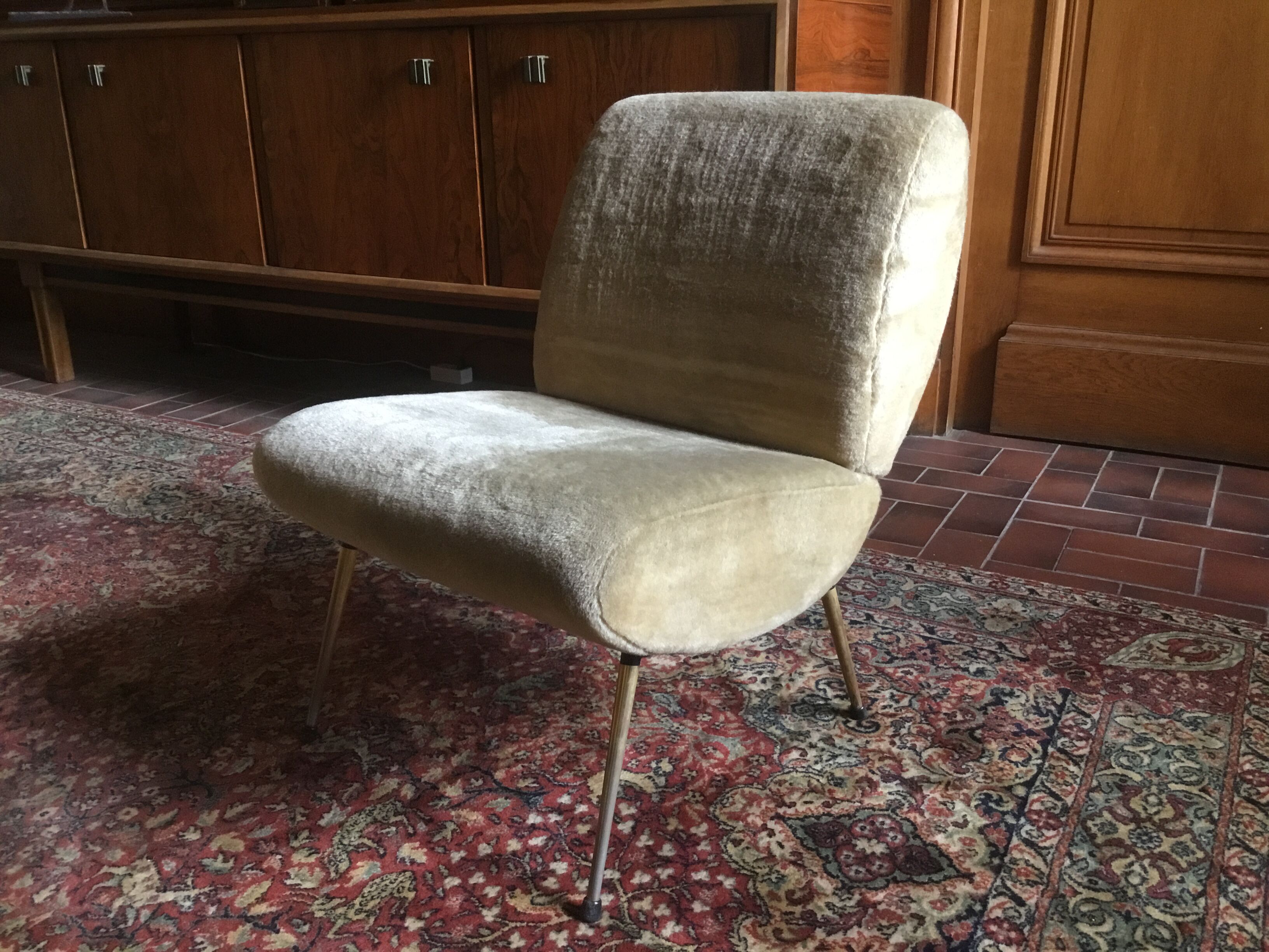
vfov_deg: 45.4
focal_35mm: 31
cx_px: 634
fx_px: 1136
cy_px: 476
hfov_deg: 58.4
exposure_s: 1/33
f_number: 2.4
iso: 160
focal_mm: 3.3
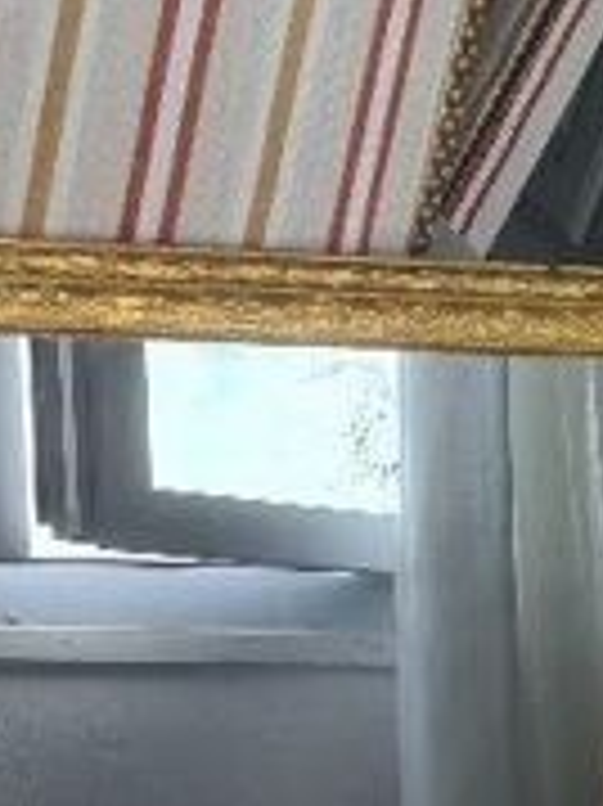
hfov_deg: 15.4
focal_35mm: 93
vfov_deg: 20.9
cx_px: -99
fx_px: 2163
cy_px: 633
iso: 50
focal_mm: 5.4
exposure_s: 1/294
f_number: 1.8
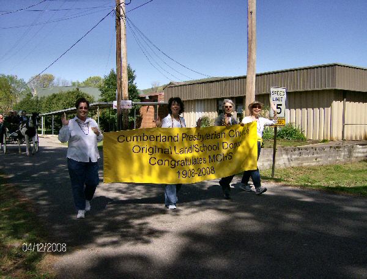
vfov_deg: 40.0
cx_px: 184
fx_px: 384
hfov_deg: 51.1
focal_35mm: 36
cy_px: 140
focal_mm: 6
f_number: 4.7
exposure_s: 1/822
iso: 100
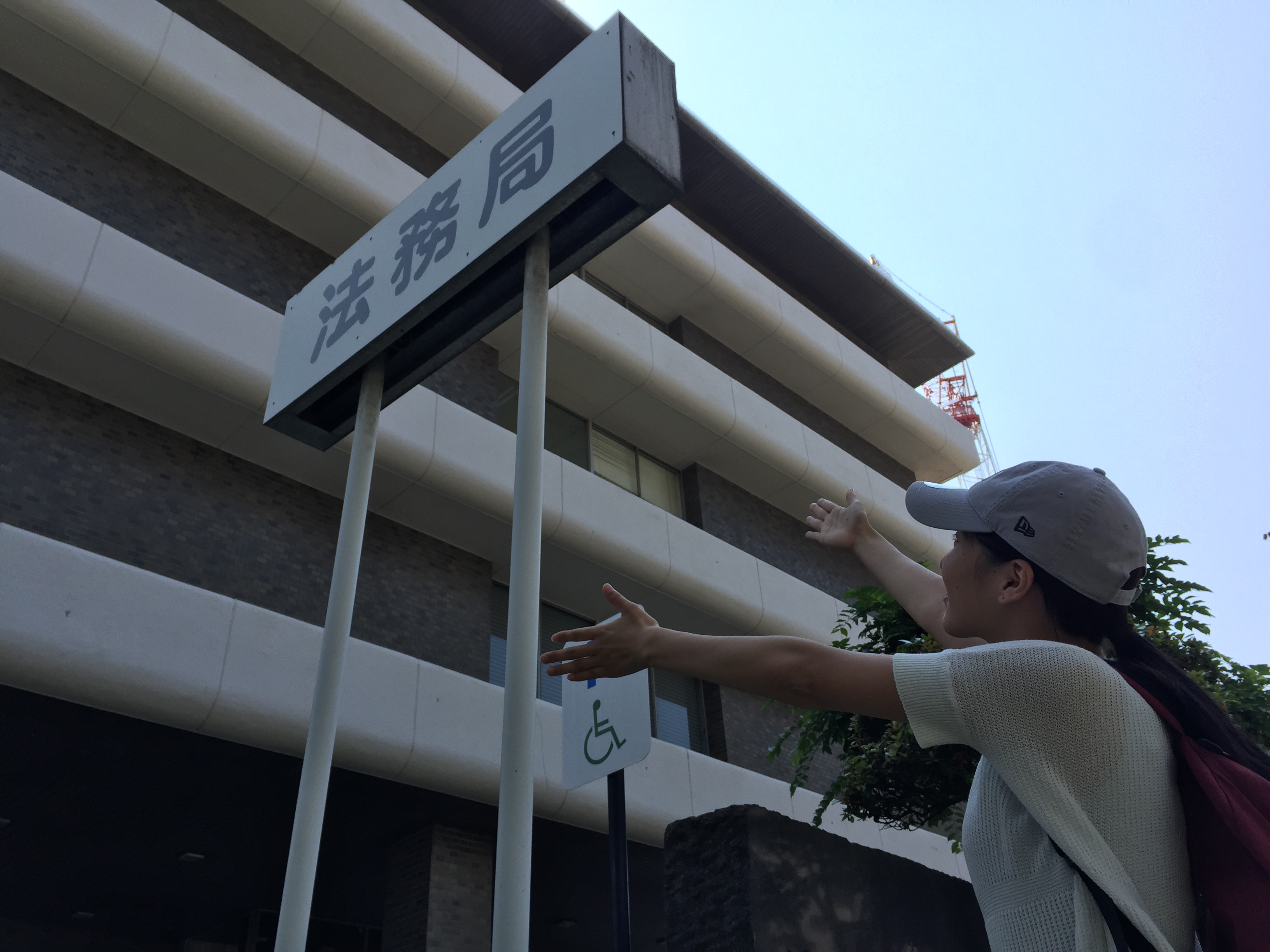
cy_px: 476
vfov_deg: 48.2
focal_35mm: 29
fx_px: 1064
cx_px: 635
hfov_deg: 61.7
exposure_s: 1/1799
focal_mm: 4.15
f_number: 2.2
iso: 32
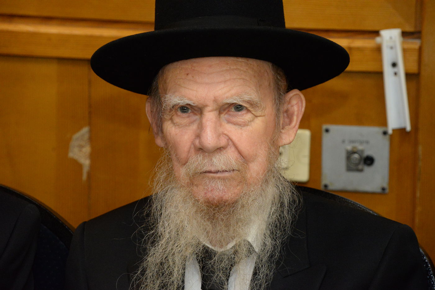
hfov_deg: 11.4
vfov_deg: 7.6
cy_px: 145
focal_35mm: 180
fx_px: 2175
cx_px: 218
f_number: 7.1
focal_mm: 180
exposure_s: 1/200
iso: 5000
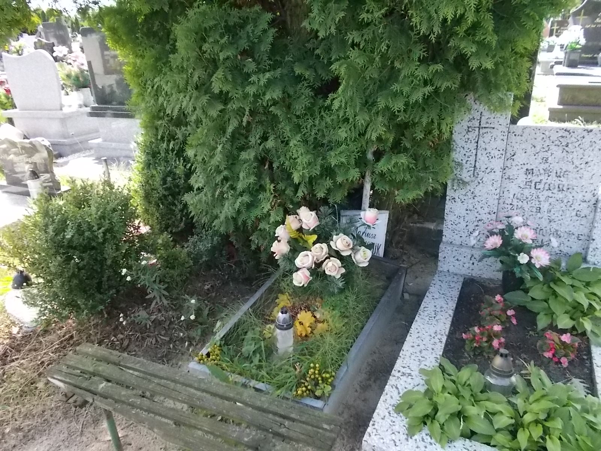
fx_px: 451
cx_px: 300
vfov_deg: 53.1
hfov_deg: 67.3
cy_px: 226
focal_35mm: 26
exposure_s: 1/80
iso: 400
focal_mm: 4.6
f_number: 8
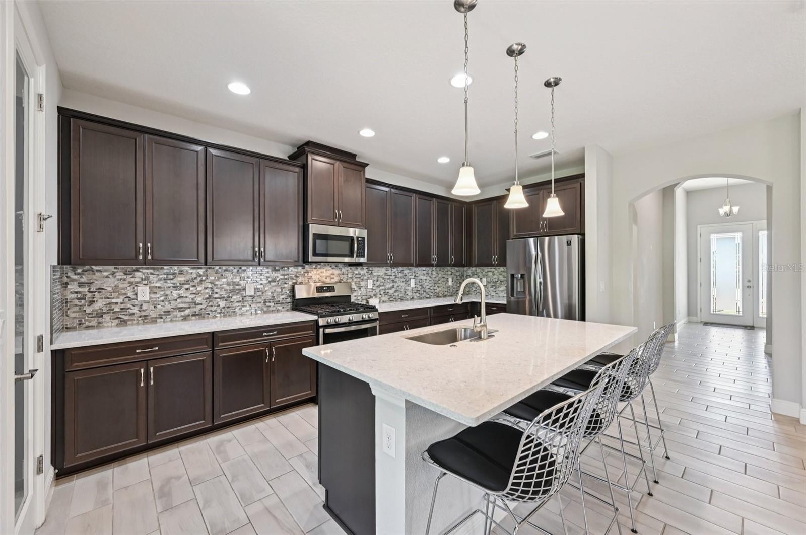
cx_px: 403
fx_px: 313
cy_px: 268
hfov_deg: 104.3
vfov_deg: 81.1
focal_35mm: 14
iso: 400
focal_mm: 14
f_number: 8
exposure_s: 1/13
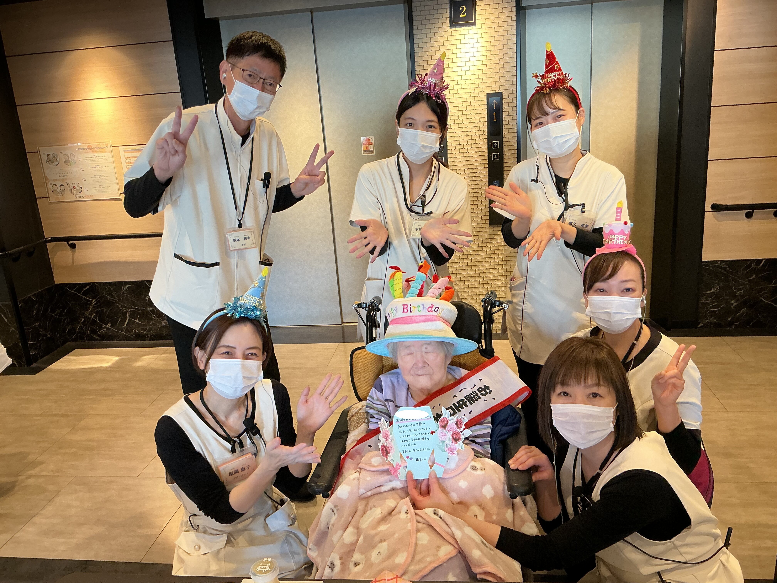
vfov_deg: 48.2
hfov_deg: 61.7
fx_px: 651
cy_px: 292
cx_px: 388
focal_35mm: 29
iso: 100
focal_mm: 3
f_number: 1.8
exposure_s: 1/60
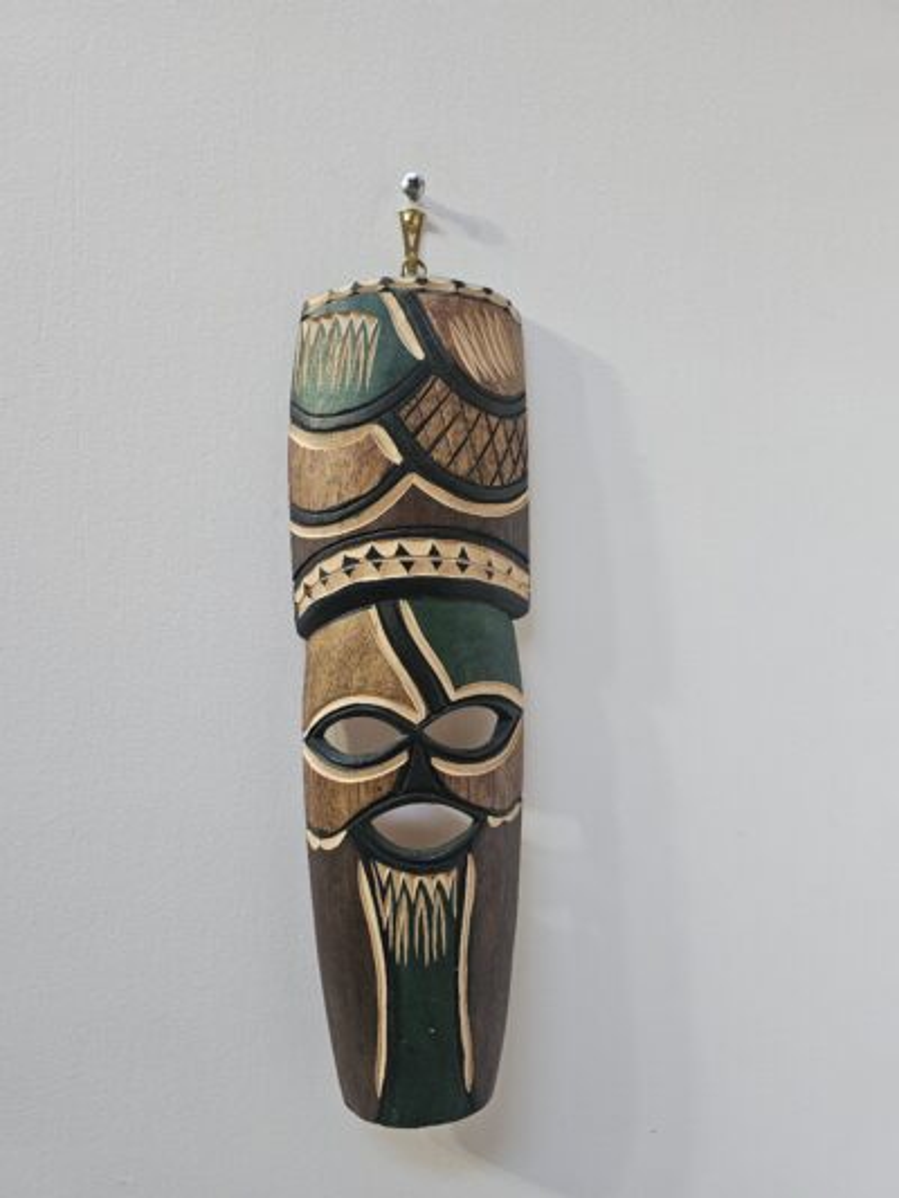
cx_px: 450
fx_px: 796
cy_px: 599
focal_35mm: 23
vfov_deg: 73.9
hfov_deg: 58.9
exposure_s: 1/120
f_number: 1.7
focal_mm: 6.3
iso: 640
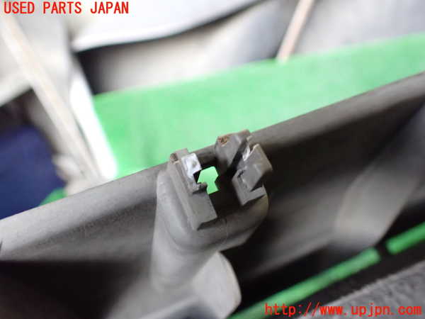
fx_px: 368
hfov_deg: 60.0
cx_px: 212
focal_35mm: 30
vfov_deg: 46.8
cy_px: 160
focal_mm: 5.4
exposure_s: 1/30
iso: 1250
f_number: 2.3
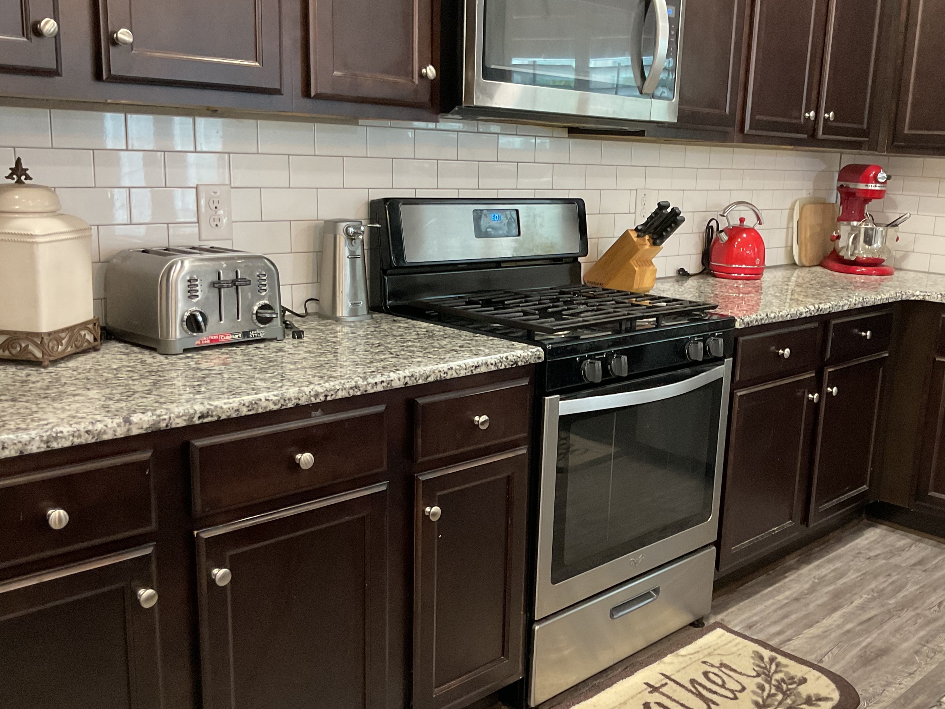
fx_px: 1037
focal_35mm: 38
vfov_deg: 37.7
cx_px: 578
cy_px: 391
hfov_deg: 48.6
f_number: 1.8
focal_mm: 3
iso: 250
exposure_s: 1/40
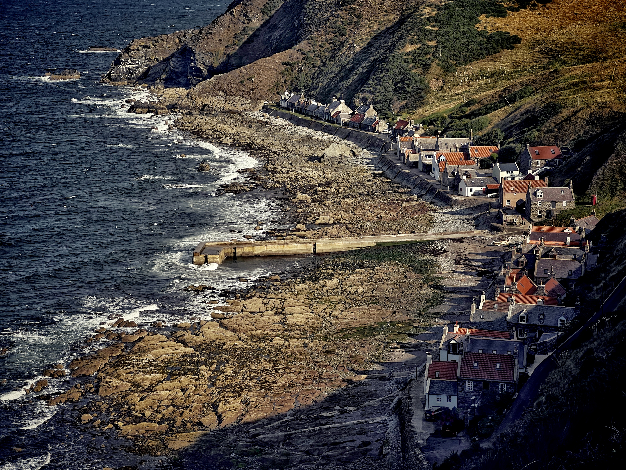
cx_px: 313
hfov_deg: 25.3
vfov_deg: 19.1
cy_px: 235
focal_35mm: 77
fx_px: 1392
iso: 32
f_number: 2.8
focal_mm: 9
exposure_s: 1/1488
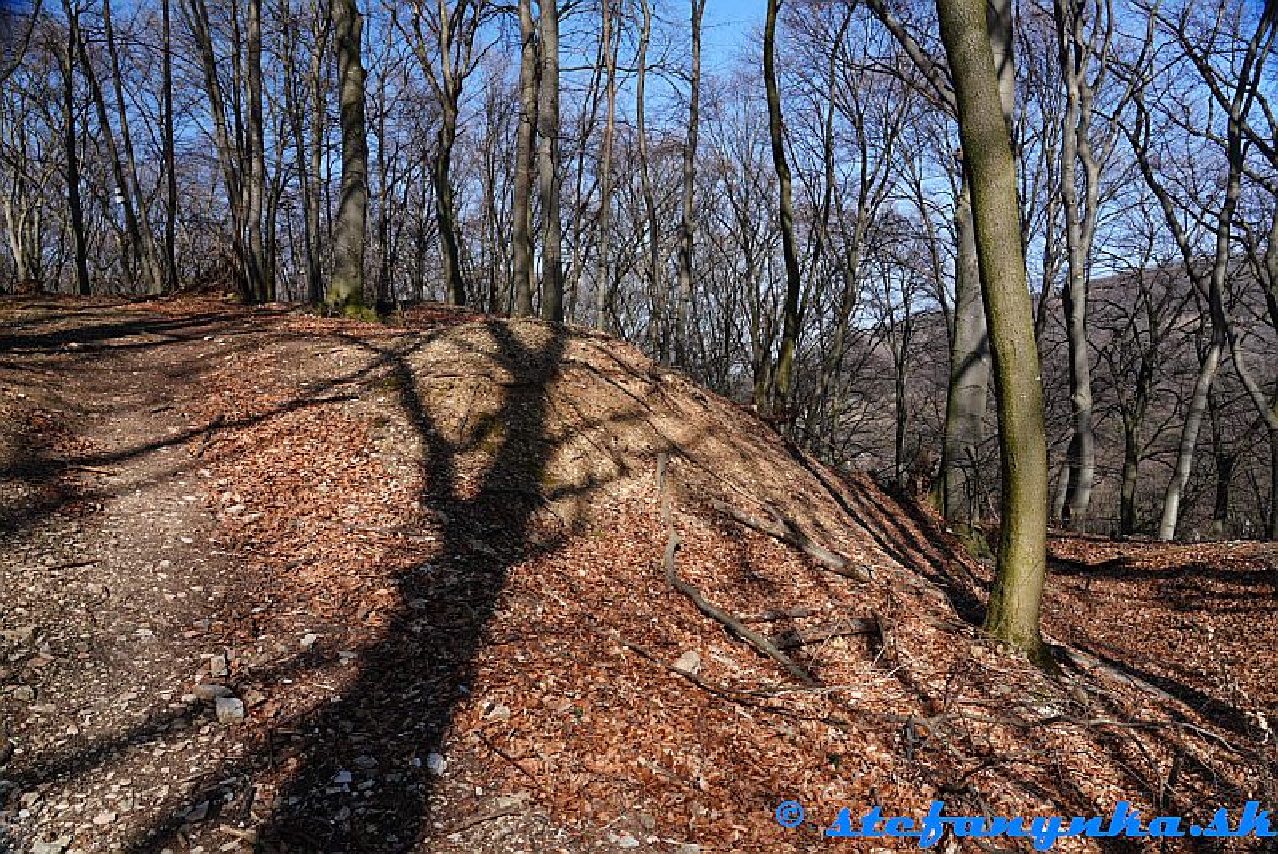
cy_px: 427
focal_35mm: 24
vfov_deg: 53.2
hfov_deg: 73.7
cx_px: 639
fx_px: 853
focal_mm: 24
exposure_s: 1/80
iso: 100
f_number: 7.1
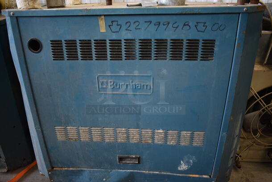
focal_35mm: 27
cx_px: 136
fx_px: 204
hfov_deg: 67.3
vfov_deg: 48.0
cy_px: 91
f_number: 3.5
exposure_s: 1/125
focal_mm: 18
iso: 900
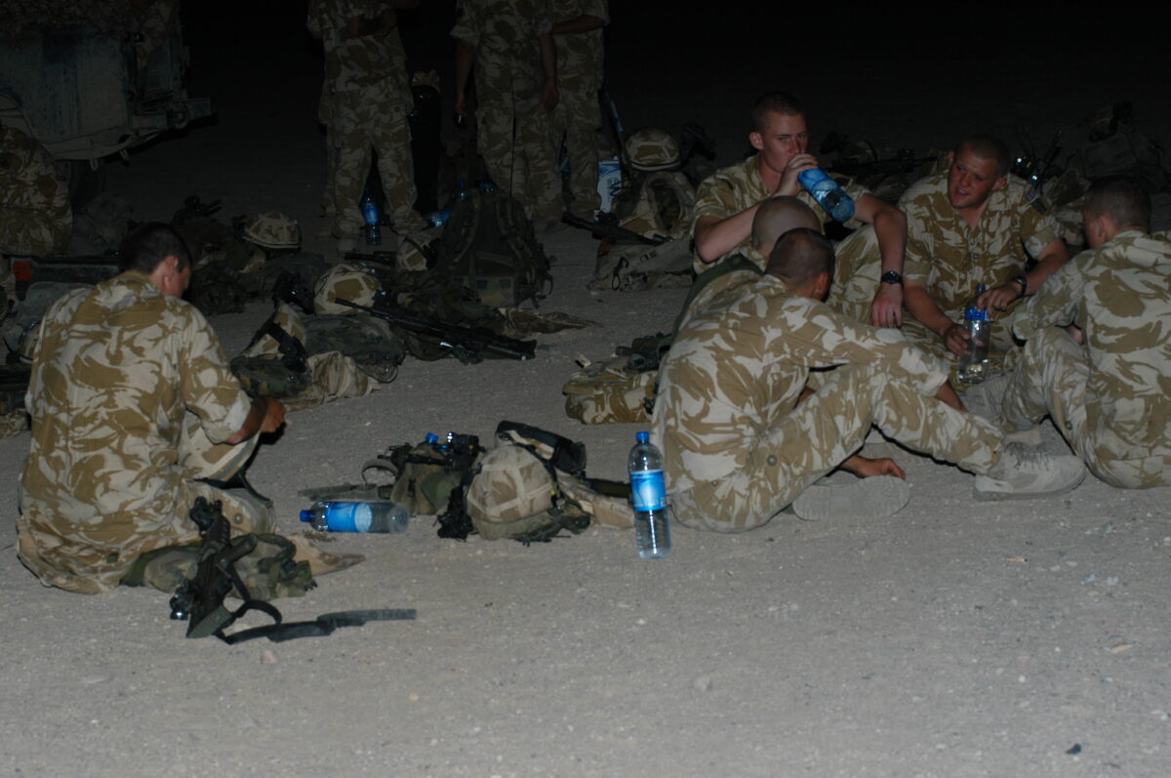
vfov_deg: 13.0
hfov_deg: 19.5
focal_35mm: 105
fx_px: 3411
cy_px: 389
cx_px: 586
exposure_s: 1/125
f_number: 5.6
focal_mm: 70
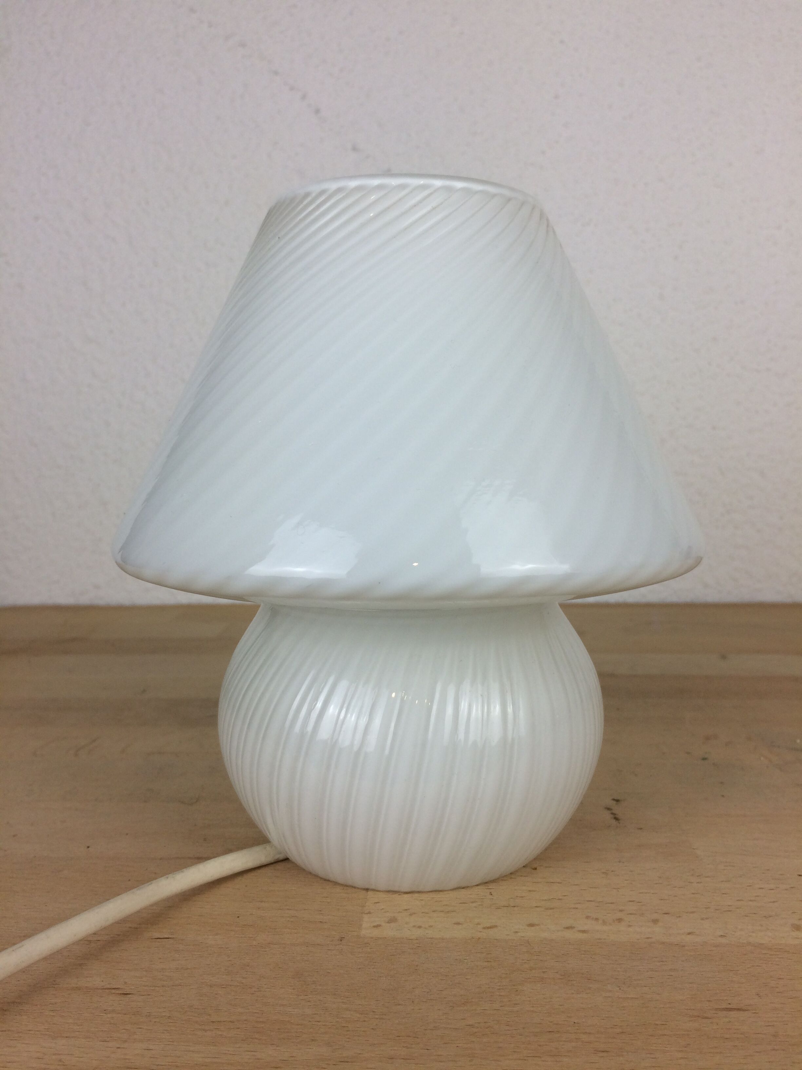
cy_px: 535
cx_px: 401
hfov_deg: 48.2
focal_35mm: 29
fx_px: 896
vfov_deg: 61.7
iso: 32
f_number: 2.2
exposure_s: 1/110
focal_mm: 4.15
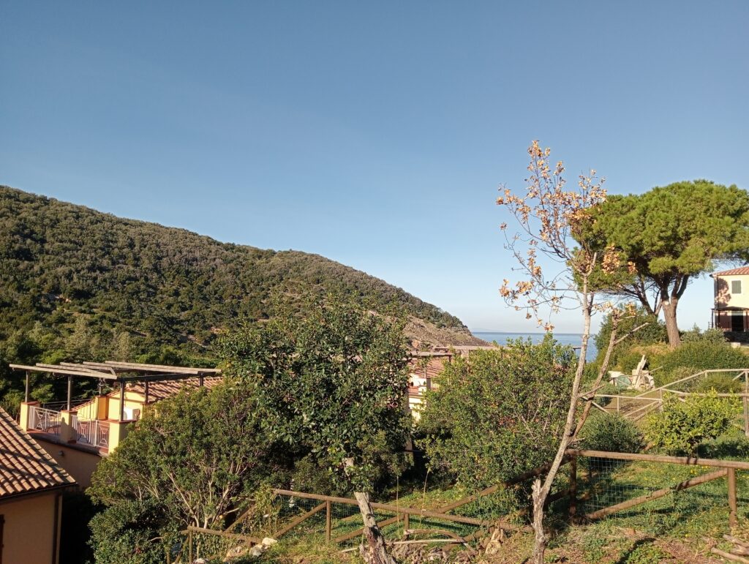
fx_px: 607
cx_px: 374
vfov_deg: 49.9
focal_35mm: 28
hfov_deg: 63.4
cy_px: 282
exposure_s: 1/579
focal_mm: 4.04
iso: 116
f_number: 1.8
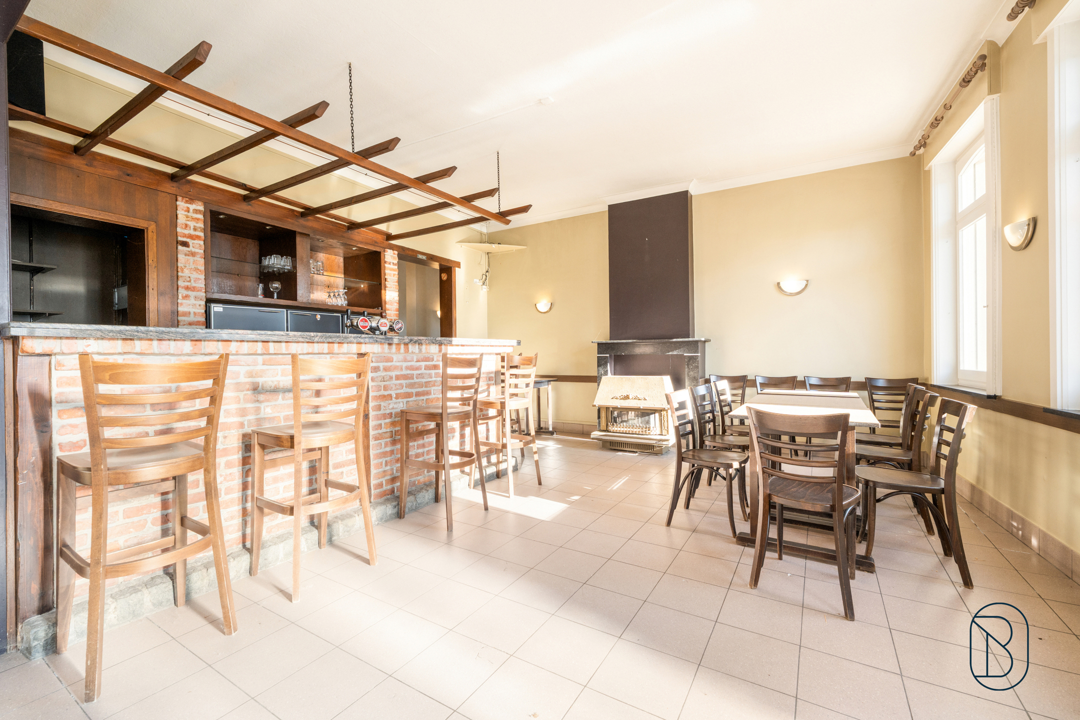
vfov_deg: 81.2
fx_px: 420
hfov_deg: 104.3
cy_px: 360
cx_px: 540
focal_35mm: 14
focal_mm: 14
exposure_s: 1/20
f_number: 9
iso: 250
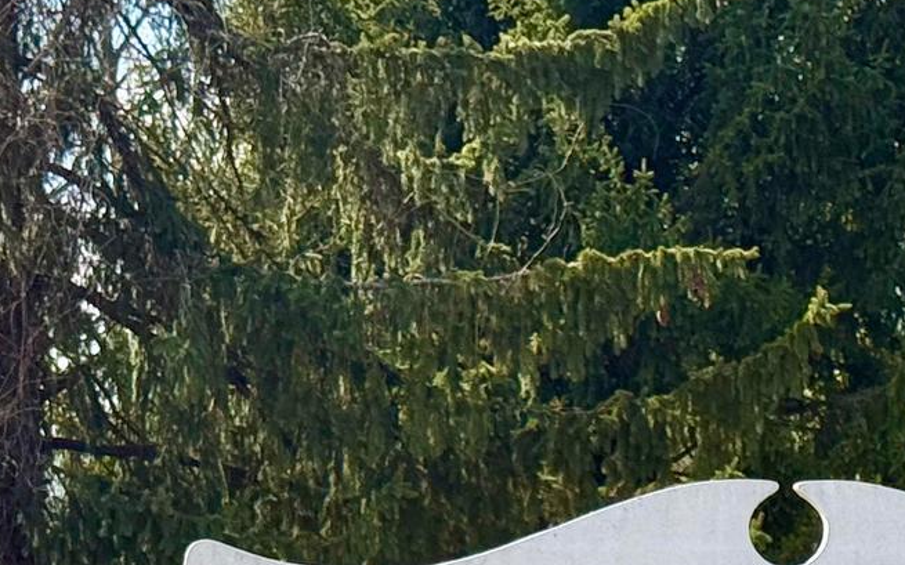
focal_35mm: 159
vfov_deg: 8.0
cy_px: 995
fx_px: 3921
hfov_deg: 13.1
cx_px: 785
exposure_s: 1/3891
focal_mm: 6.76
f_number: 1.78
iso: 100
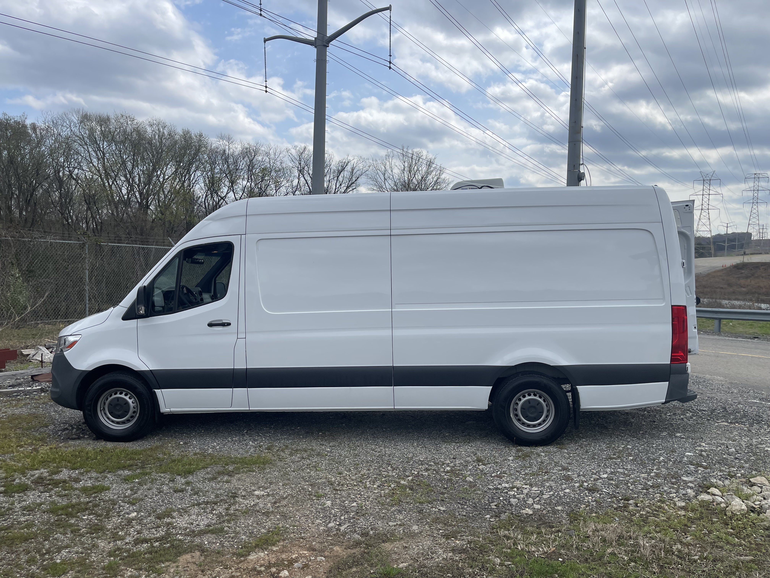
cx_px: 385
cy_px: 289
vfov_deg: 54.9
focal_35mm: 25
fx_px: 556
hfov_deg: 69.4
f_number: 1.6
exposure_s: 1/5376
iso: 32
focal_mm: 5.1
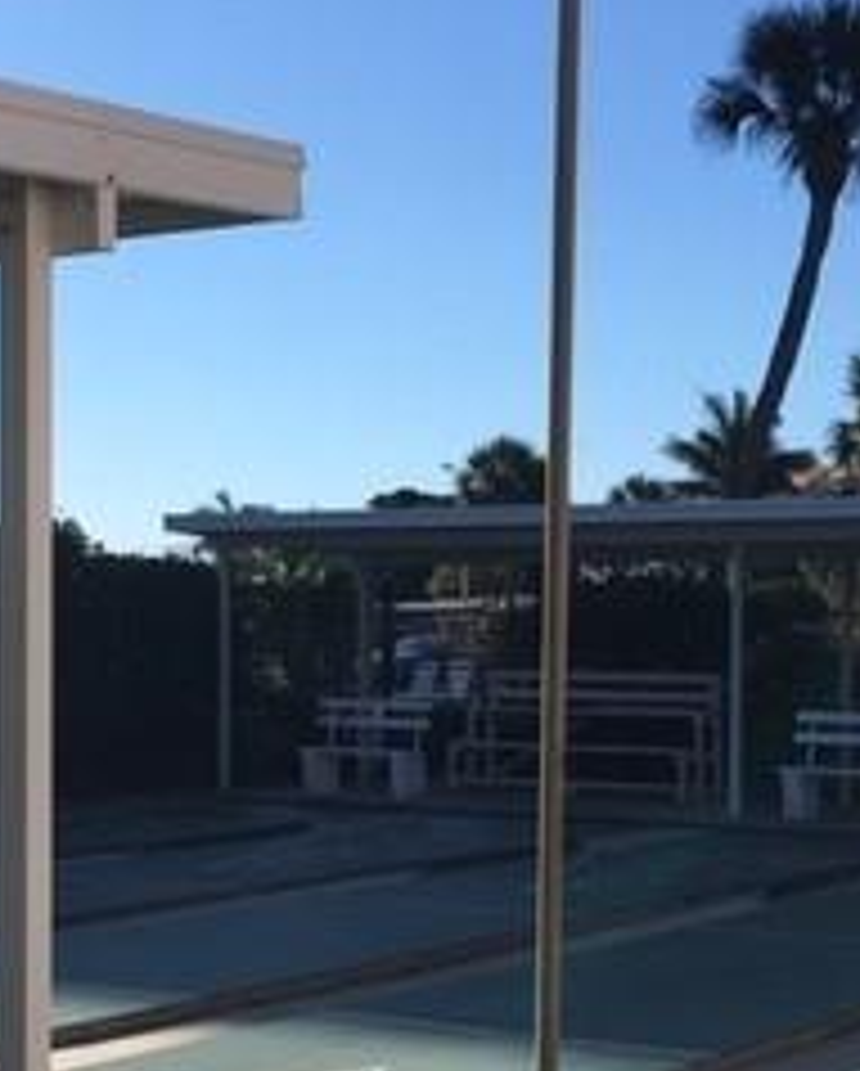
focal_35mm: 76
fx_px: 2413
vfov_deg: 24.9
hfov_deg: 20.1
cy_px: 716
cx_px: 288
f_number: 2.2
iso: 25
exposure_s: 1/2198
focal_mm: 4.15
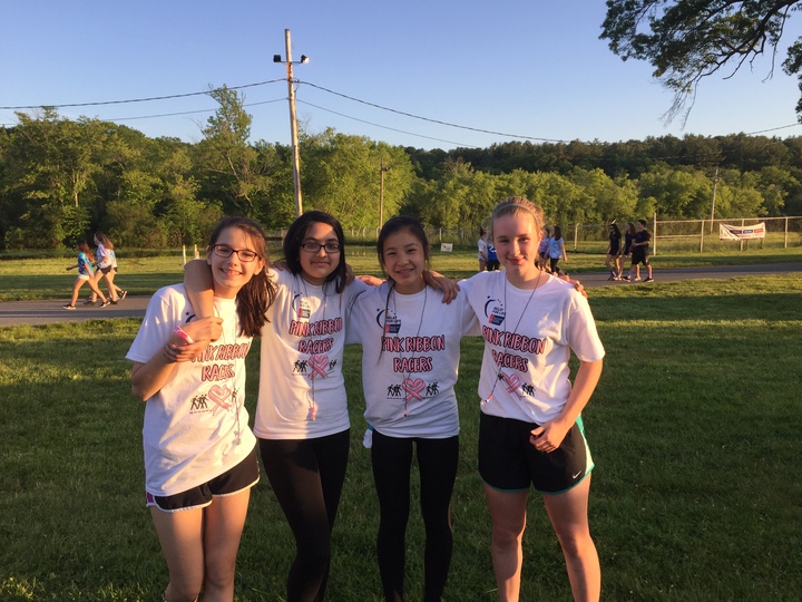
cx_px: 401
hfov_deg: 61.7
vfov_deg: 48.2
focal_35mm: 29
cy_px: 301
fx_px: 672
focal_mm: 4.15
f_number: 2.2
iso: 32
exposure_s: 1/638
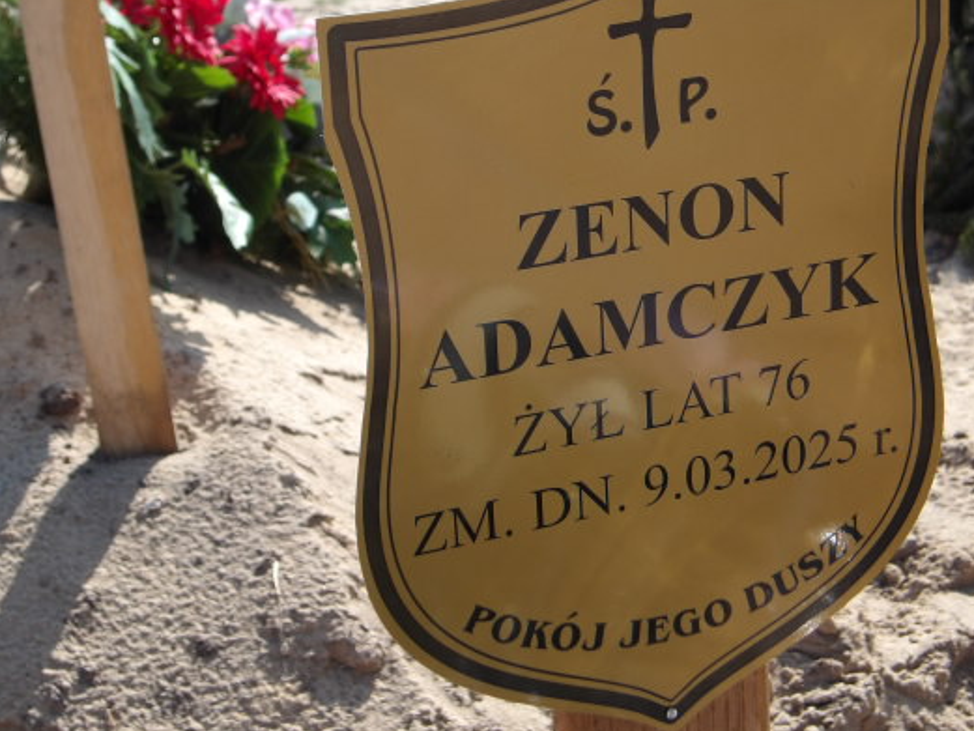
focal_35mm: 86
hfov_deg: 22.7
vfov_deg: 17.2
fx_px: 2420
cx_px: 565
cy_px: 323
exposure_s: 1/357
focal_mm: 12.5
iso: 100
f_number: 4.9
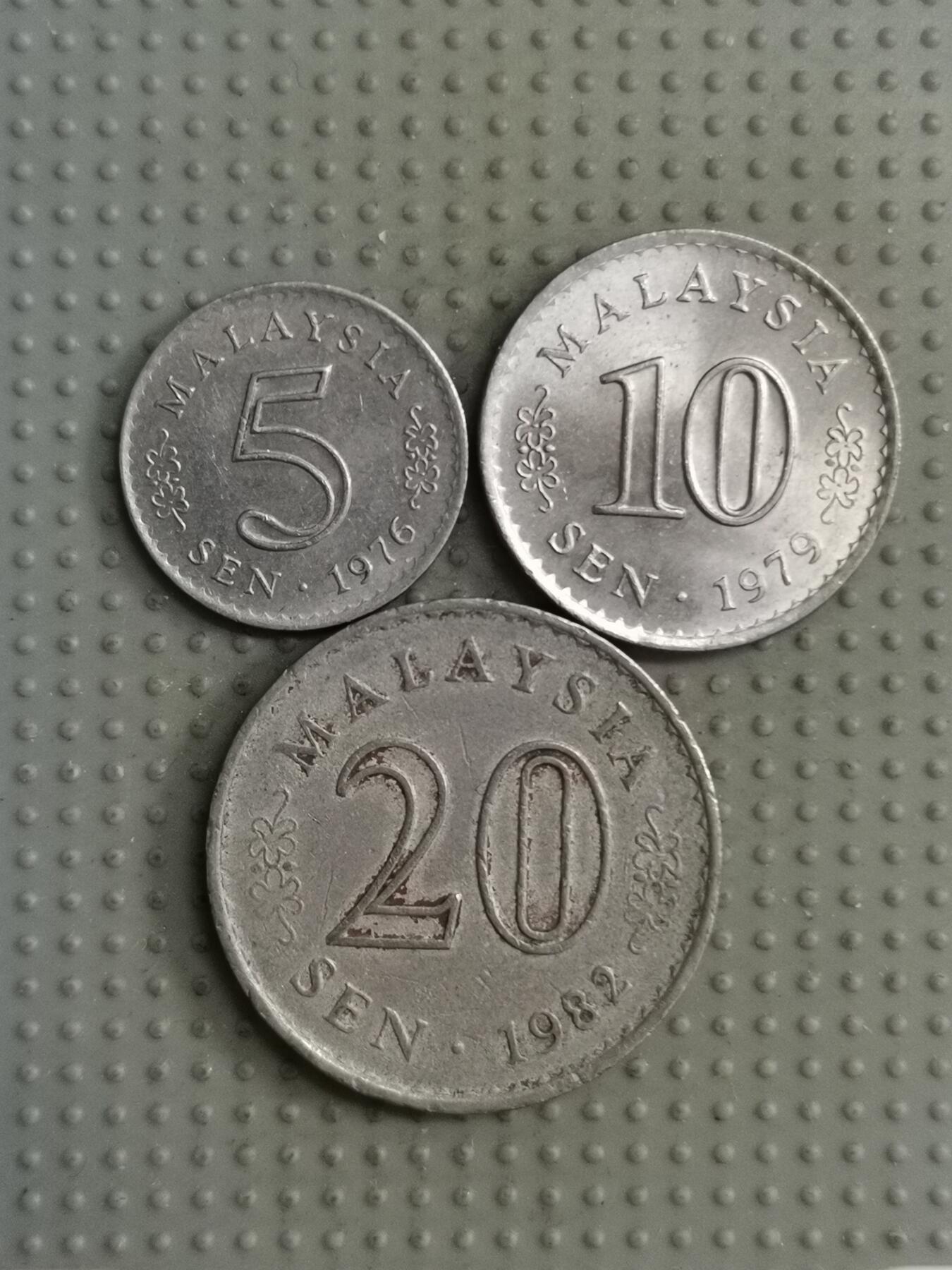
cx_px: 476
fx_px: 1907
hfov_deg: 28.0
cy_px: 635
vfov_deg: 36.8
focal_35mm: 52
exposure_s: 1/36
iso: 250
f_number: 1.8
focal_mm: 4.75
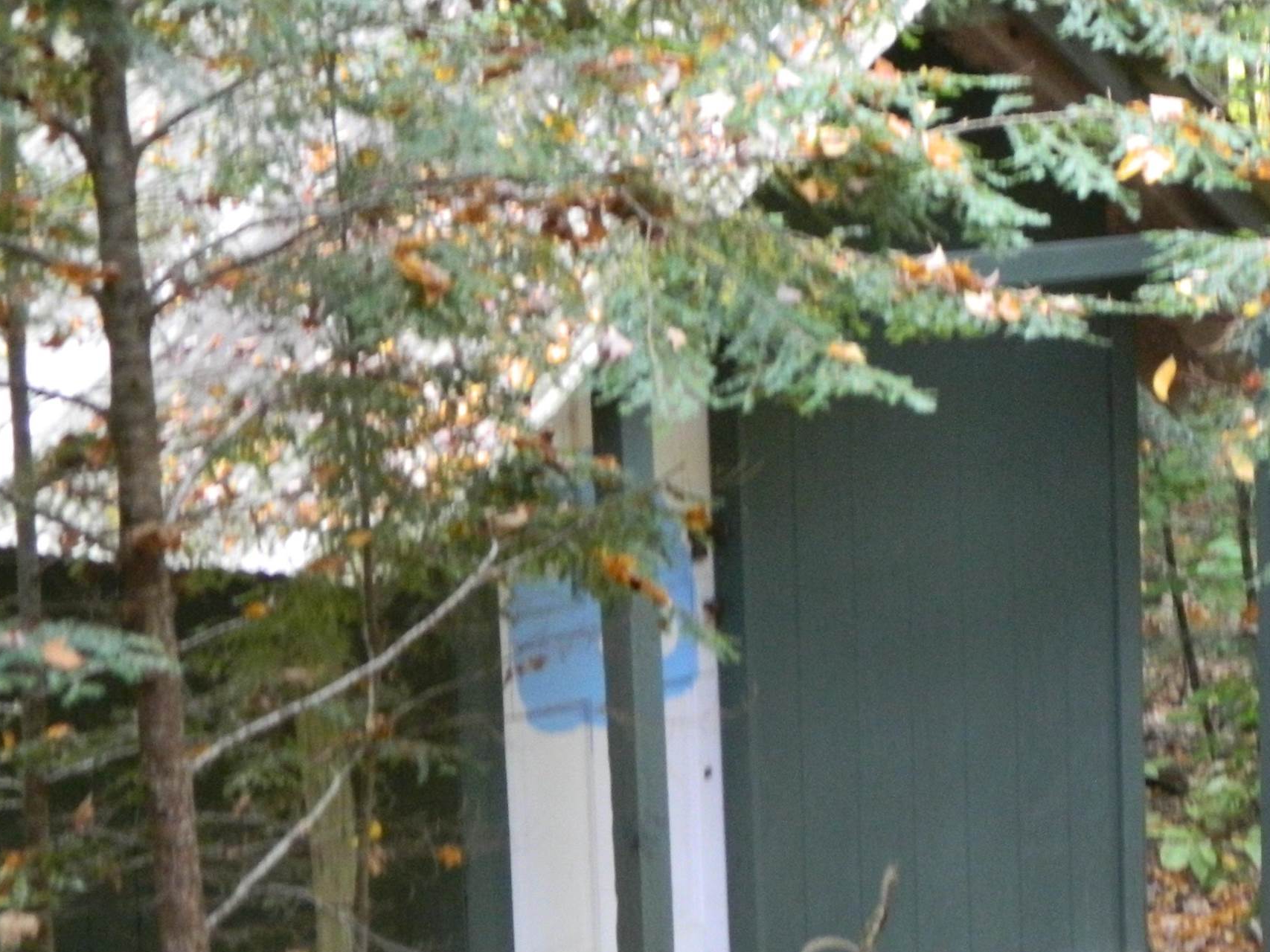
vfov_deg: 11.8
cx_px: 1062
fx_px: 4622
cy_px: 475
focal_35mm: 126
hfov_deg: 15.5
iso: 400
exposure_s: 1/30
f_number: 4
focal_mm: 12.6
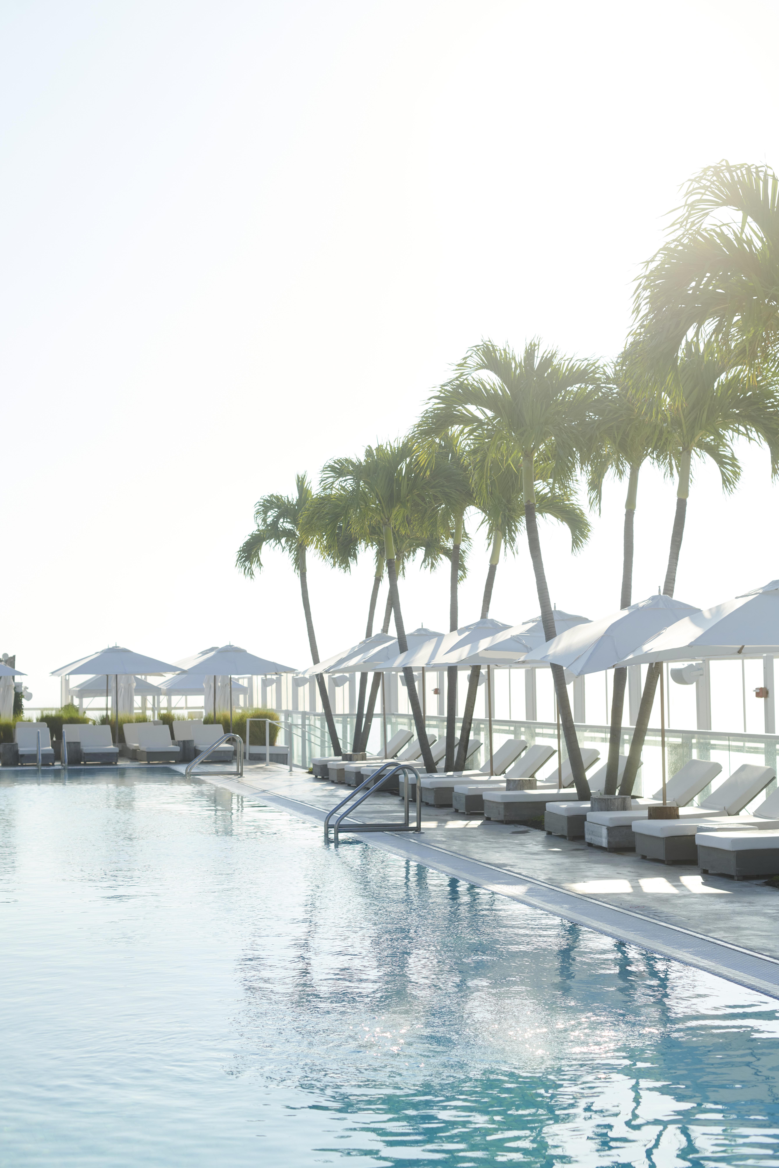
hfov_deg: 27.0
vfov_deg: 39.6
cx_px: 390
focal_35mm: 50
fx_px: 1623
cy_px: 584
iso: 400
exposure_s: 1/4000
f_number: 5
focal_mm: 50
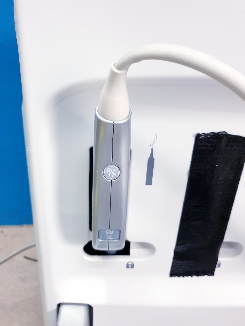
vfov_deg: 67.3
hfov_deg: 53.1
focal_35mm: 26
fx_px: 245
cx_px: 122
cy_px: 163
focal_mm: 4.3
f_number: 1.5
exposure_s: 1/50
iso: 320
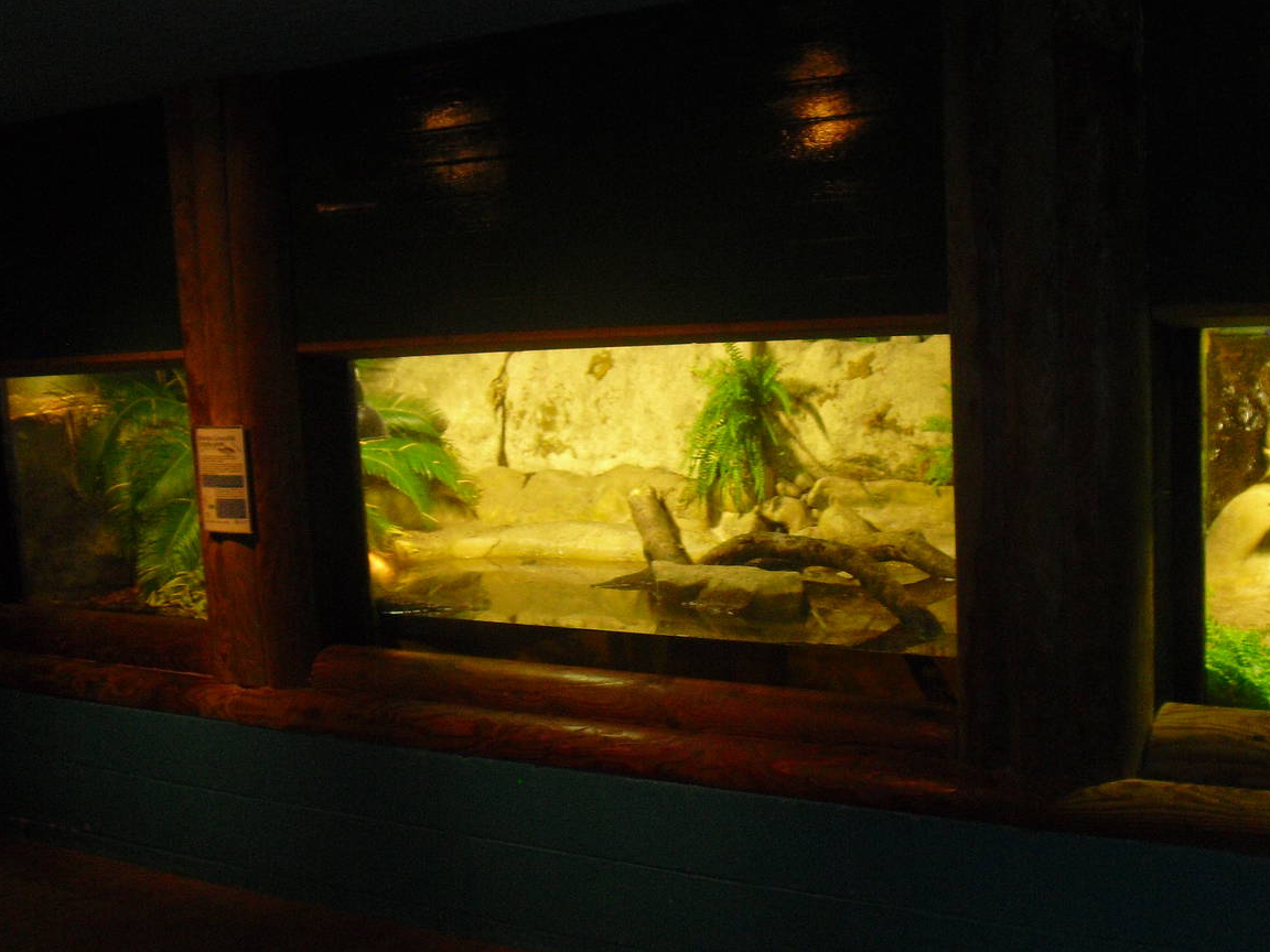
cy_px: 592
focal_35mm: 50
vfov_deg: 29.0
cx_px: 790
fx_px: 1834
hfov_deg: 38.0
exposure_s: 1/60
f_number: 3.1
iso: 400
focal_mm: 6.3
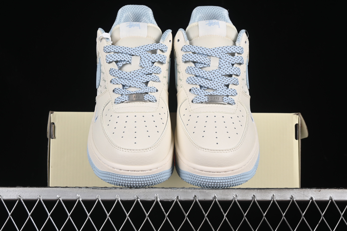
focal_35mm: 75
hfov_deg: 27.0
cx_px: 174
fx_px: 723
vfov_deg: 18.2
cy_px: 116
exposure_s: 1/100
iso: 160
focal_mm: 50
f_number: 8
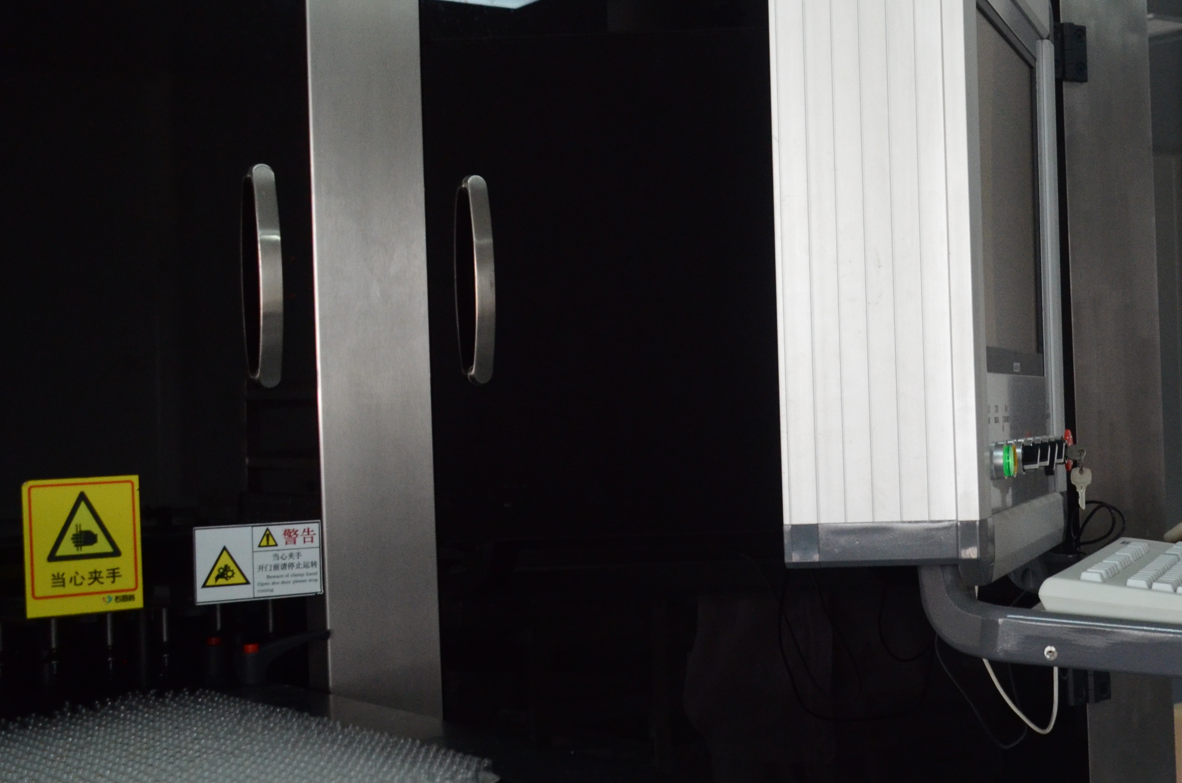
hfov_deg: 30.8
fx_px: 2031
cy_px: 364
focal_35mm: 62
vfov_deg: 21.8
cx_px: 1099
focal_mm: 22
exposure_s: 1/125
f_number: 4
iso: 1250
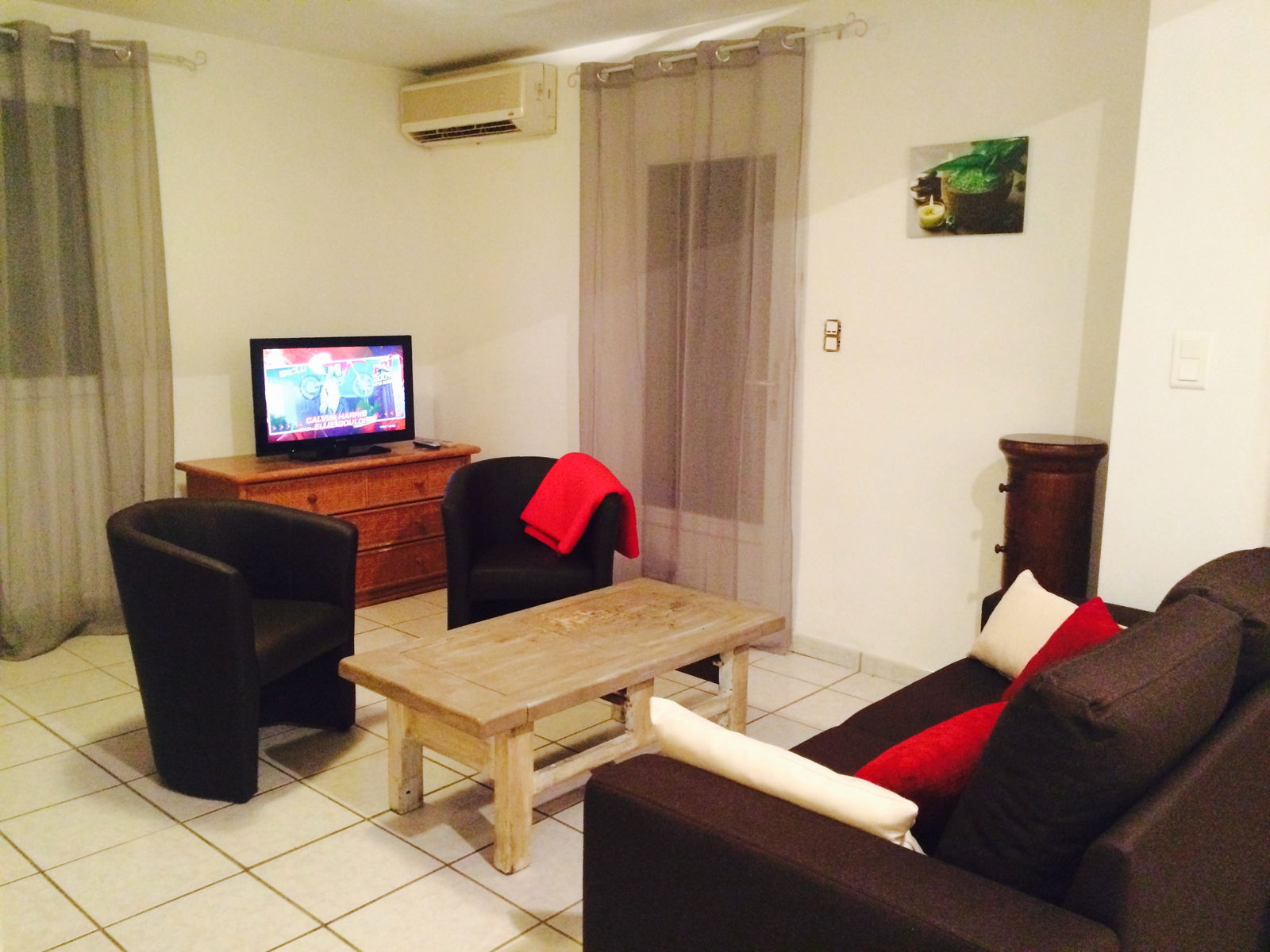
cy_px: 476
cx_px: 635
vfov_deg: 48.2
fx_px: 1064
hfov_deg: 61.7
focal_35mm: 29
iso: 320
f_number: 2.2
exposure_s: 1/15
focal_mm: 4.15
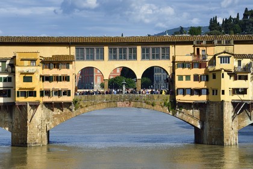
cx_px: 126
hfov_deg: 11.1
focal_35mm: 185
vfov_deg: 7.4
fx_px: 1300
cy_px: 84
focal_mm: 185
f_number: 11
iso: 200
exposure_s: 1/320
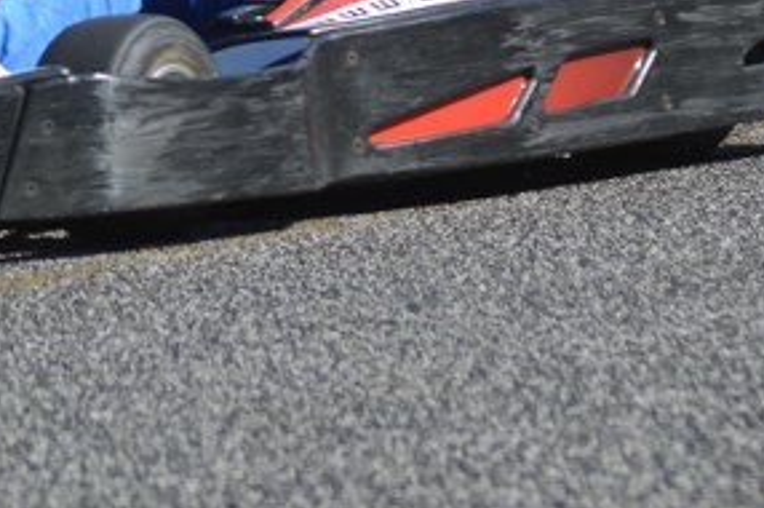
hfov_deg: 3.8
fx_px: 11489
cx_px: 692
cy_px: -430
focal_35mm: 542
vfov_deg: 2.5
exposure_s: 1/1600
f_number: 6.3
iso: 400
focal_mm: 86
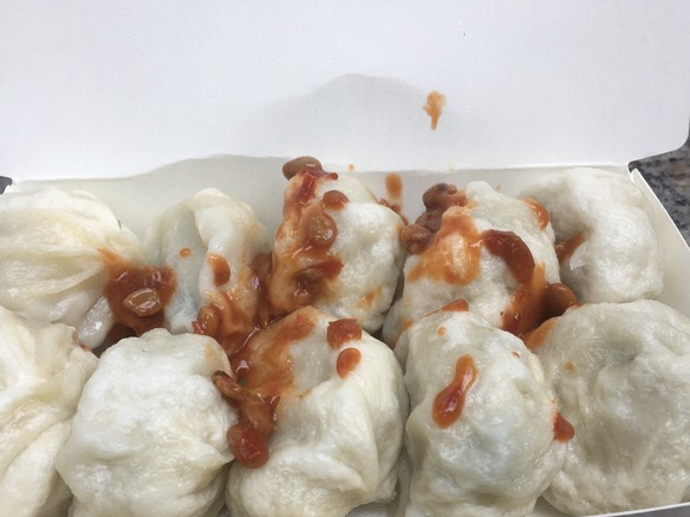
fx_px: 718
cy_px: 310
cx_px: 332
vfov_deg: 39.5
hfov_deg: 51.3
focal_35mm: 36
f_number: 2.2
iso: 25
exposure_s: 1/371
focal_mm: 4.15
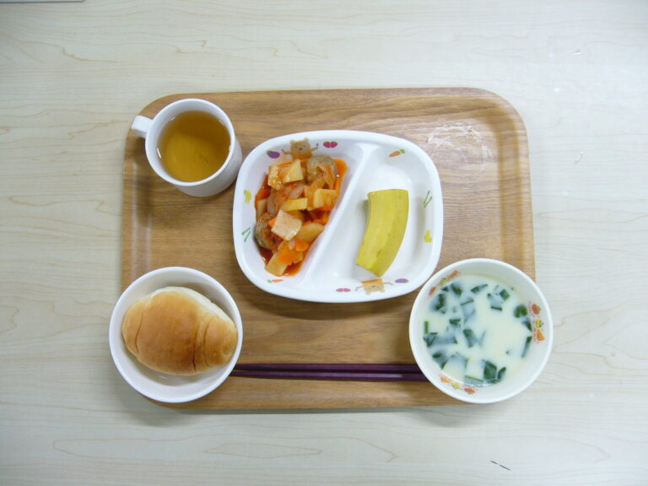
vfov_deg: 40.7
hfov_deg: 52.6
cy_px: 243
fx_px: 655
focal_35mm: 35
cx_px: 324
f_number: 2.8
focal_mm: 5.8
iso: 100
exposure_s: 1/20
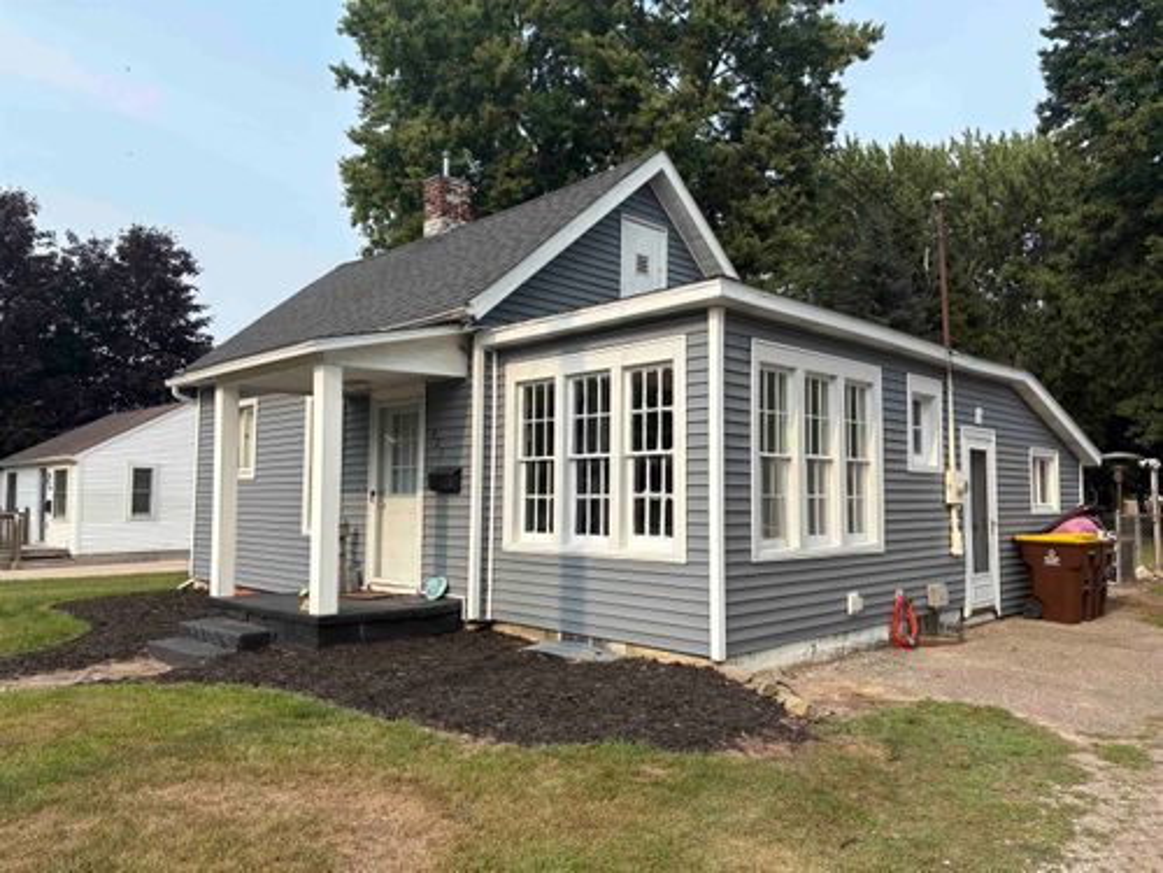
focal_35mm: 26
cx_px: 582
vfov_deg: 53.1
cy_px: 436
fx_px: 874
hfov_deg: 67.3
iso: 50
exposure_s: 1/2075
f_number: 1.6
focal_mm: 5.96
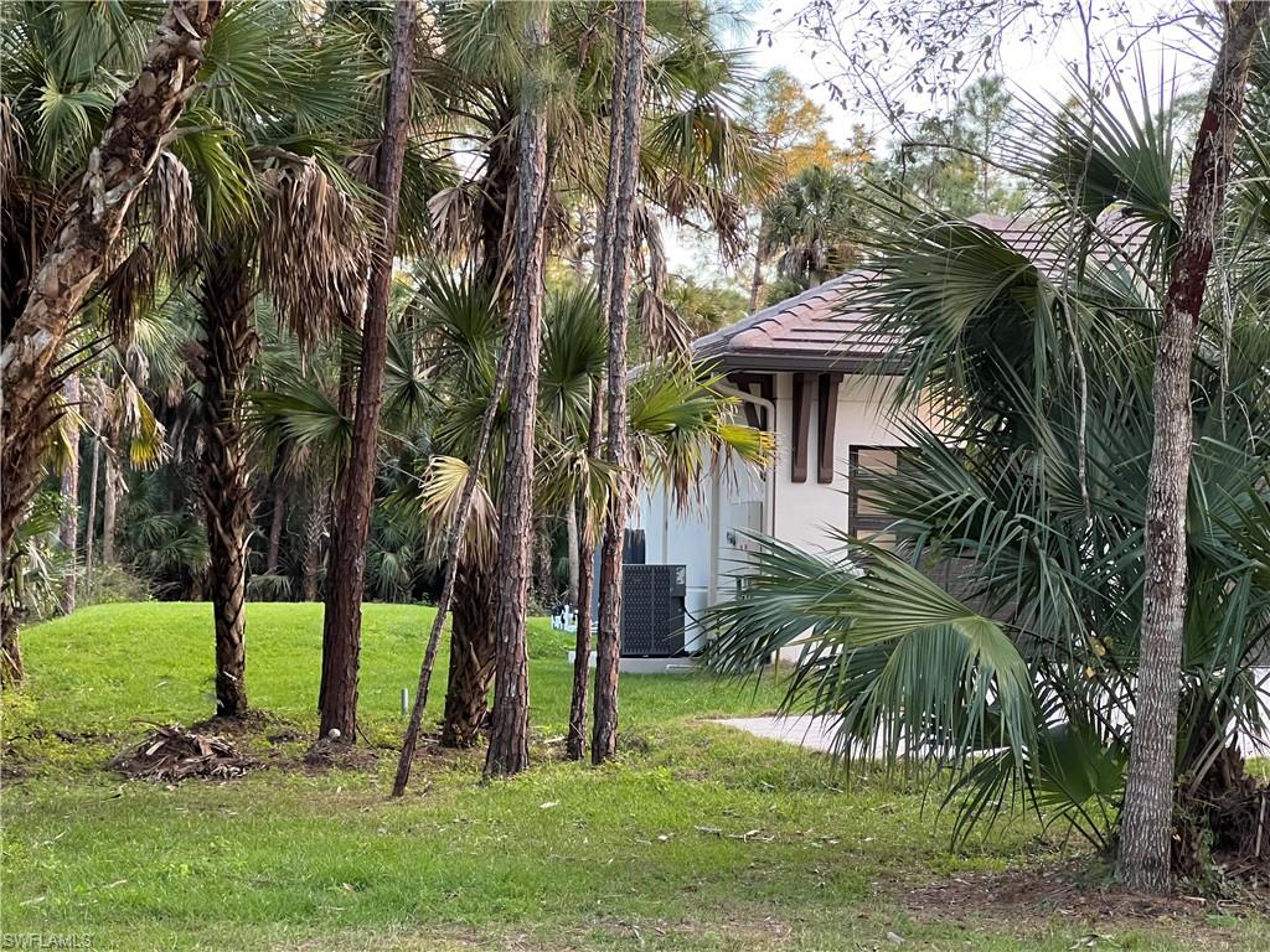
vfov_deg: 19.1
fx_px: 2825
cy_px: 476
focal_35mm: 77
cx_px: 635
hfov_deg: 25.3
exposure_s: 1/75
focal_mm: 9
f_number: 2.8
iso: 250
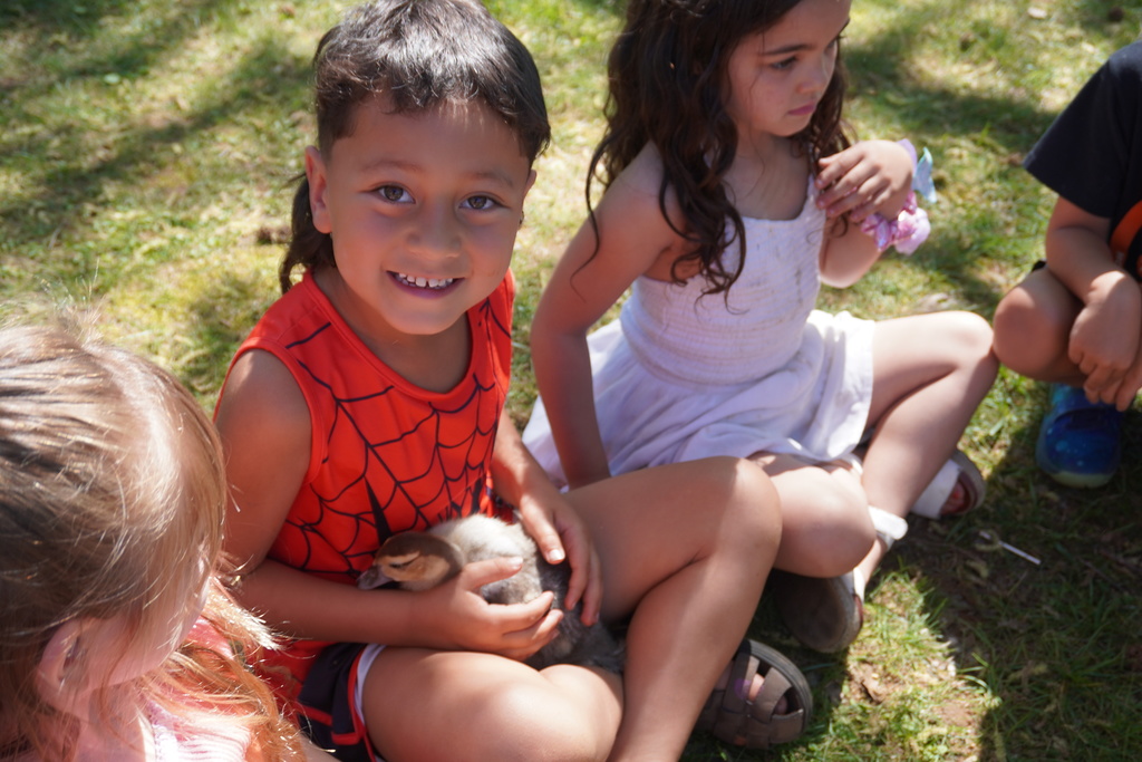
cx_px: 571
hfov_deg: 46.4
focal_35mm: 42
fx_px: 1332
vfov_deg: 31.9
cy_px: 381
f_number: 4.5
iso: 100
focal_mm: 28
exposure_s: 1/200
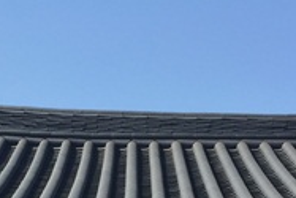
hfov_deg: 18.0
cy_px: 411
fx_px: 930
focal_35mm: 113
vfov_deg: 10.9
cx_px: 92
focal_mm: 4.15
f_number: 2.2
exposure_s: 1/964
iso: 32
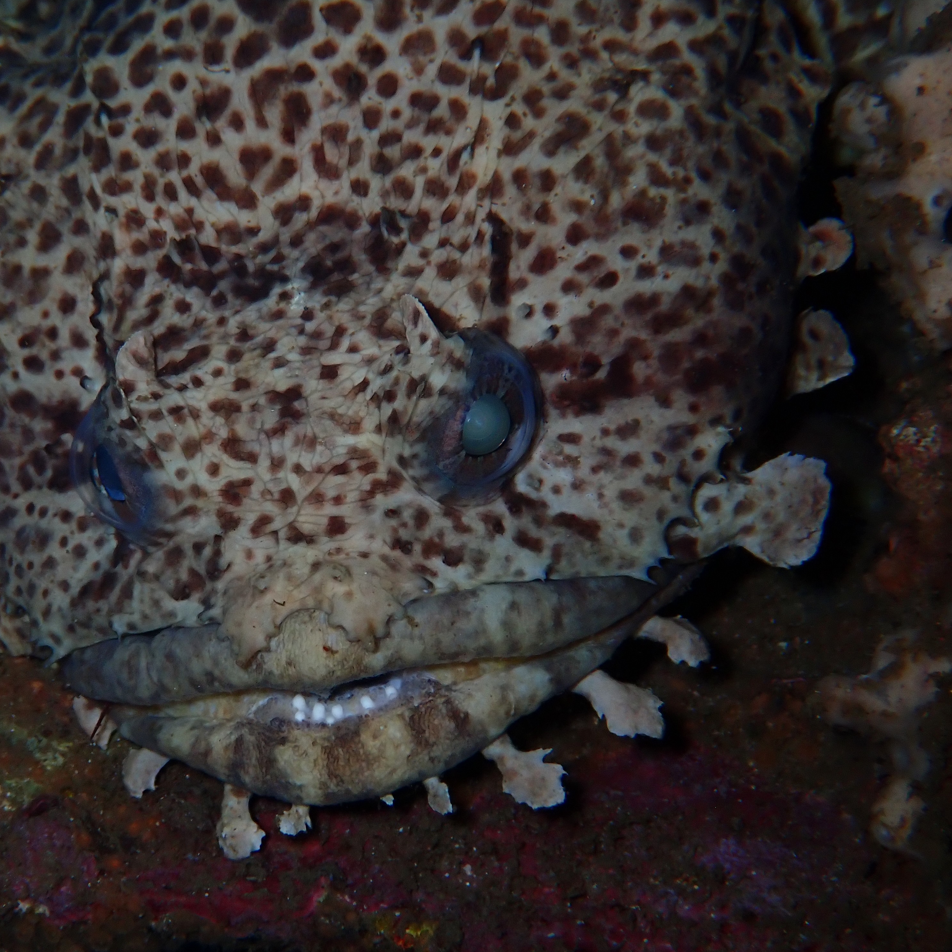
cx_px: 313
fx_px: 2302
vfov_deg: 23.4
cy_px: 472
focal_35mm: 74
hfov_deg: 23.3
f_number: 5
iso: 200
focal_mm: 11.09
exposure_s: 1/125
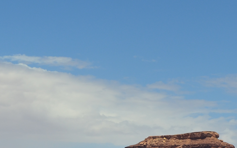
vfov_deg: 6.8
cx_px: 172
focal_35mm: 191
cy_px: 212
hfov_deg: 11.0
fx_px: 1234
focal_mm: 38
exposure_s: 1/400
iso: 200
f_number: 11
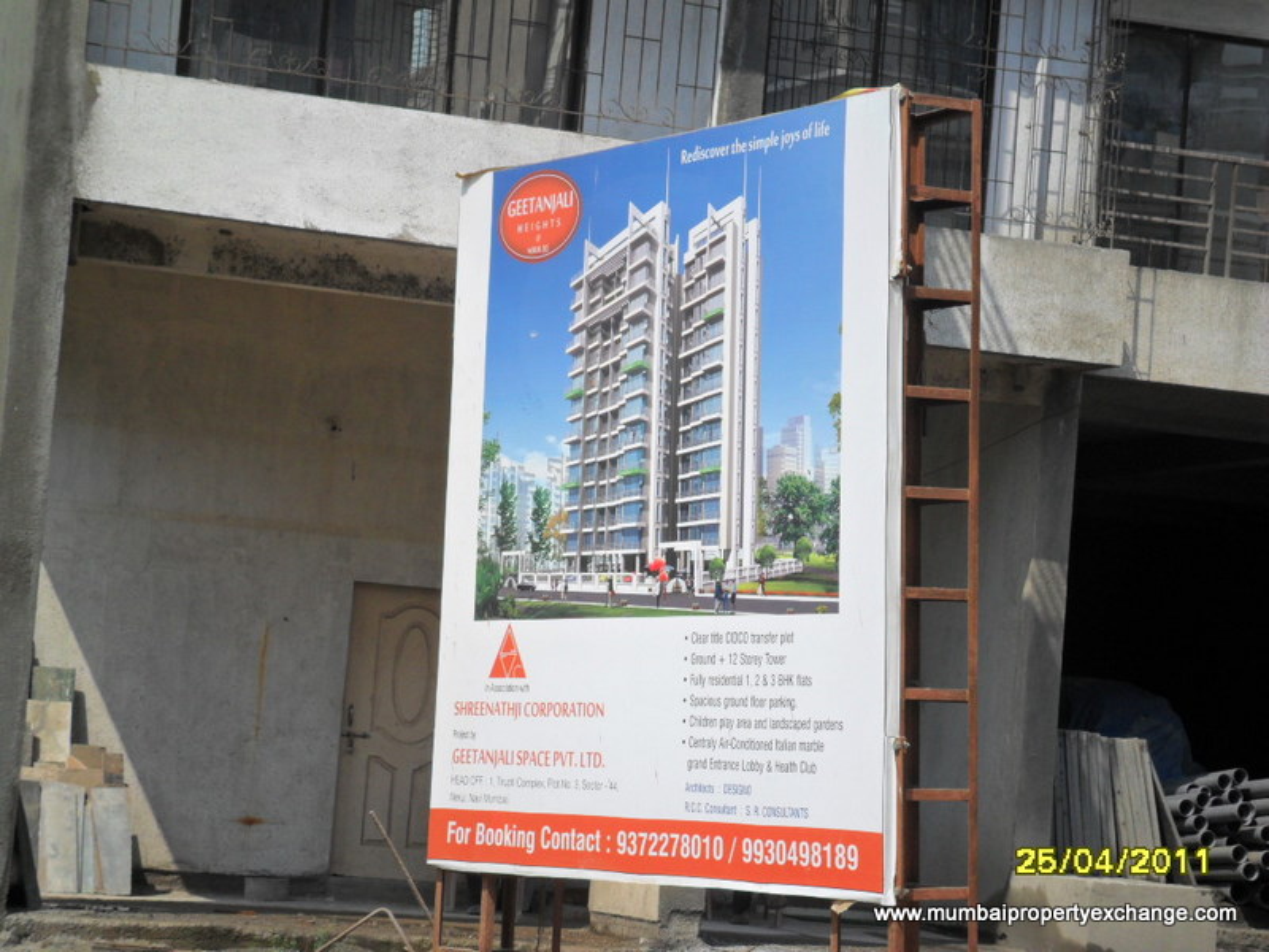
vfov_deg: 13.7
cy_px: 476
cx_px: 634
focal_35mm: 108
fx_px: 3959
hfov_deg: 18.2
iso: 100
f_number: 5
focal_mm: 19.6
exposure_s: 1/500
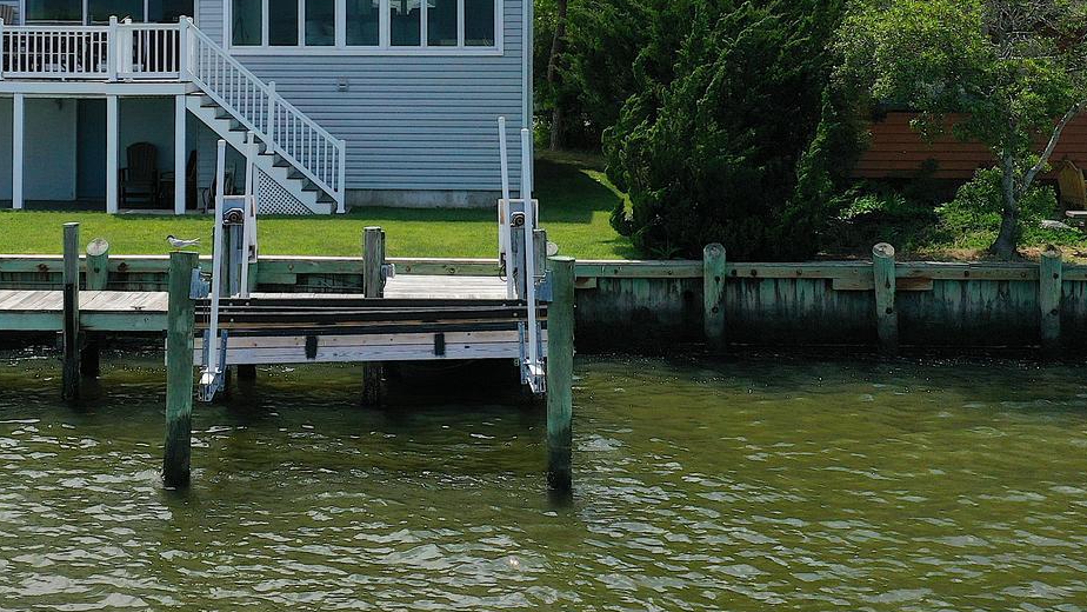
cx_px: 332
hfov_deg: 32.0
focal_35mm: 65
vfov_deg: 18.0
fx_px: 1874
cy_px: -25
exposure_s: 1/800
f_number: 6.3
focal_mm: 10.26
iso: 100
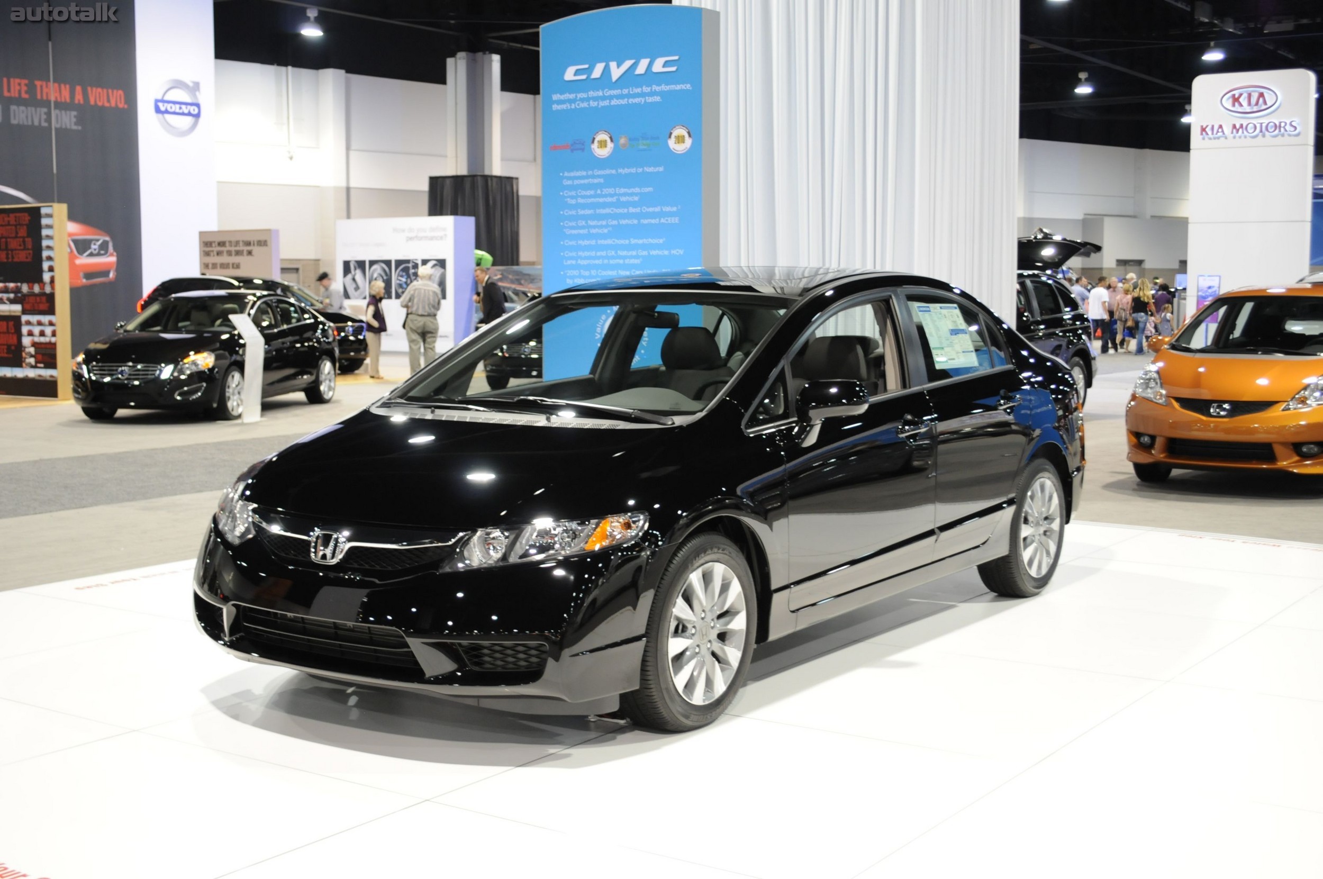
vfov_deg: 29.8
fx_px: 1652
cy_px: 440
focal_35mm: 45
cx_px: 662
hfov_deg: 43.6
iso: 800
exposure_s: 1/15
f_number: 4.5
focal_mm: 30
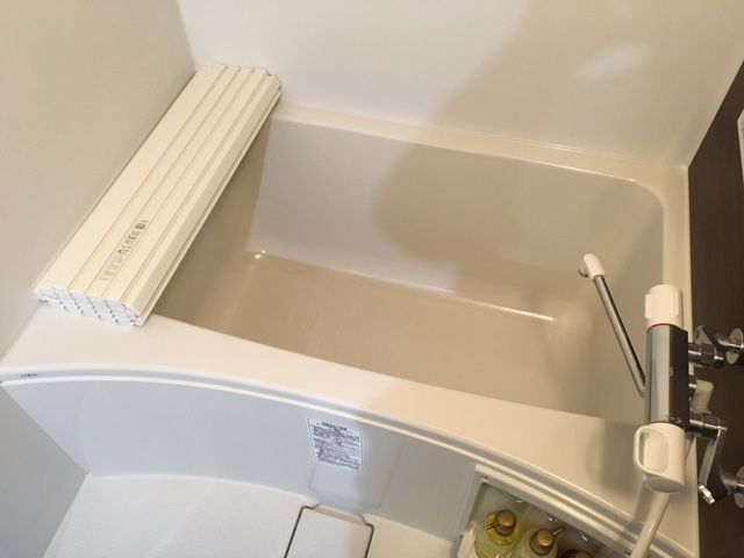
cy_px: 279
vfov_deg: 48.2
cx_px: 372
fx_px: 623
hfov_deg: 61.7
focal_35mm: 29
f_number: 2.2
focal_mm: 4.15
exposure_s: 1/30
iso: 160
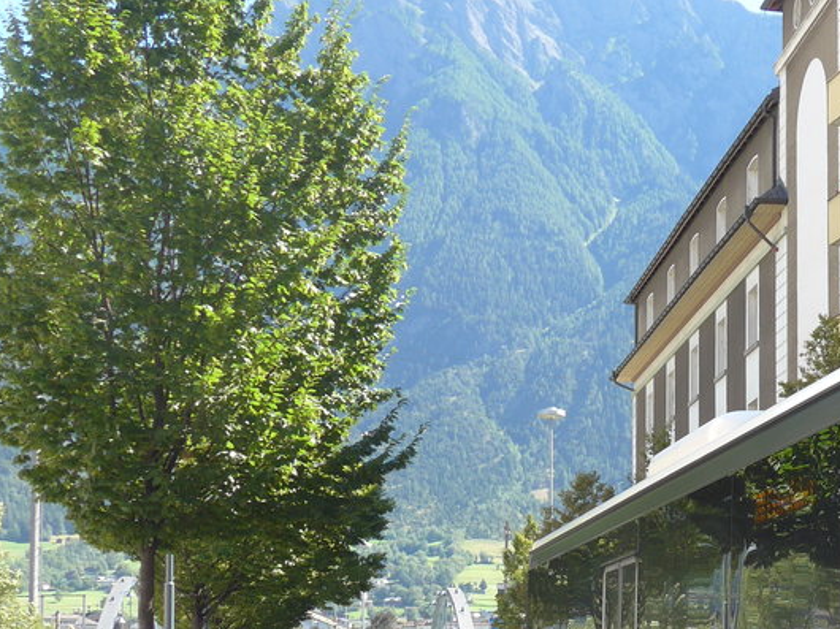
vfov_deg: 18.7
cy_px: 585
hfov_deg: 23.8
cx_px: 922
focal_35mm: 77
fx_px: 1868
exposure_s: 1/250
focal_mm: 7
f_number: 2.8
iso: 80
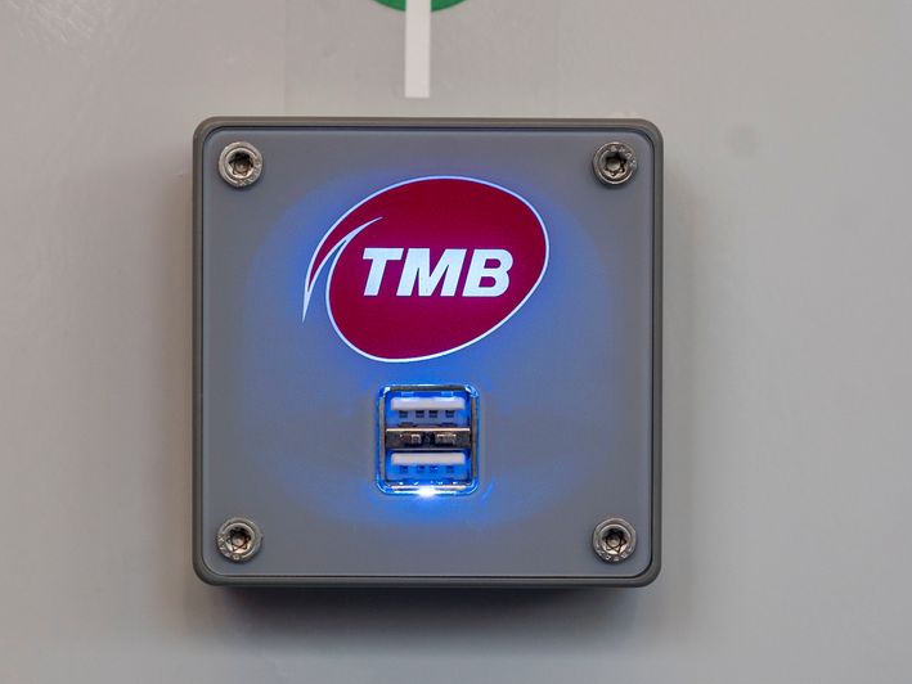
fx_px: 3004
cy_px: 342
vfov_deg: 13.0
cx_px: 409
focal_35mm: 114
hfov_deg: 17.3
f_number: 4
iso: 1000
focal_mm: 70
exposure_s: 1/160
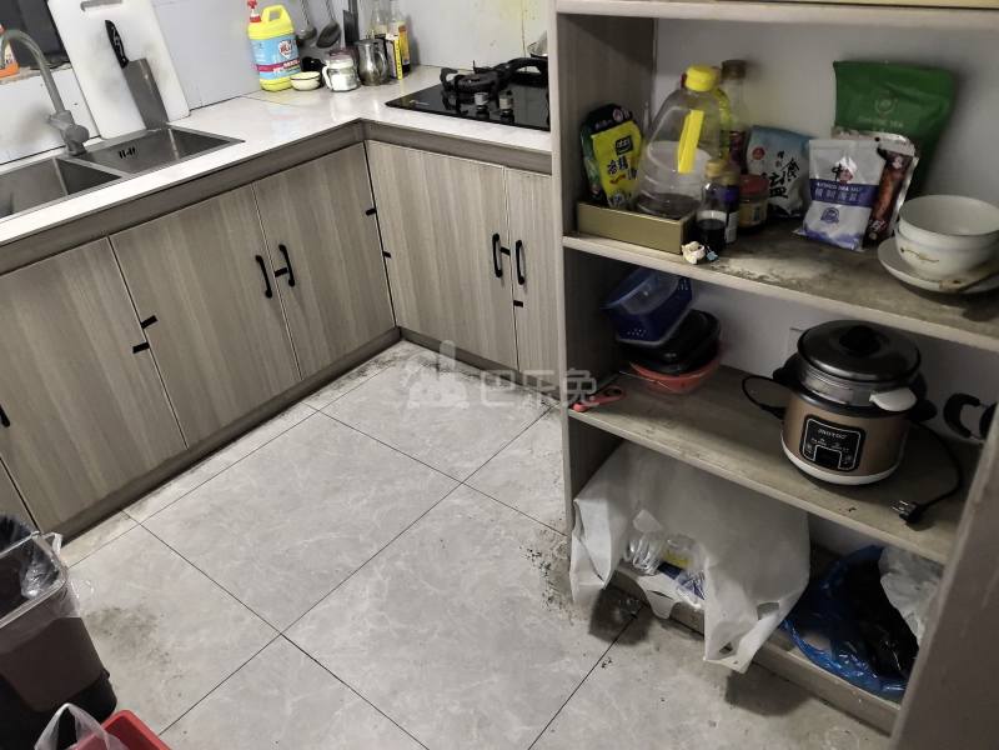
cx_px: 500
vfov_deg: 51.4
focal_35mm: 27
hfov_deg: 65.3
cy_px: 375
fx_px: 779
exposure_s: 1/33.3
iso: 640
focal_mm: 5.75
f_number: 1.4
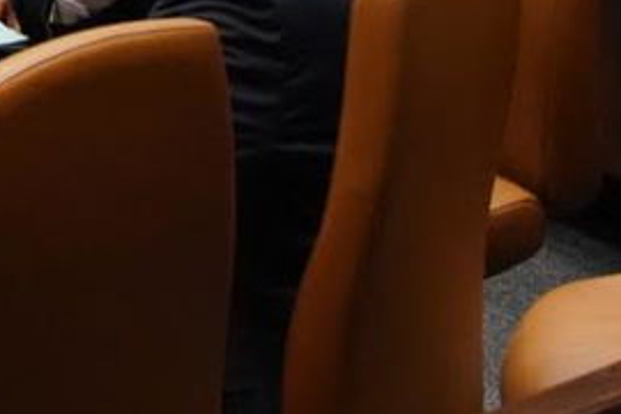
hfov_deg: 2.9
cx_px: -557
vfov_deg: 2.0
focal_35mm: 700
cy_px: -509
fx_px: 12074
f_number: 5.6
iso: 10000
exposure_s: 1/200
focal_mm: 135
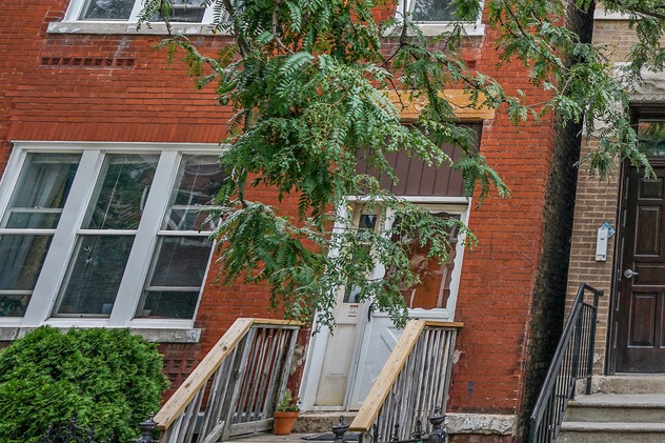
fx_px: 757
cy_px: 39
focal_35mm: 41
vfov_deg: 31.0
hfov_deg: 37.8
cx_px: 764
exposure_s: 1/25
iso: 160
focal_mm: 16
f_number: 9
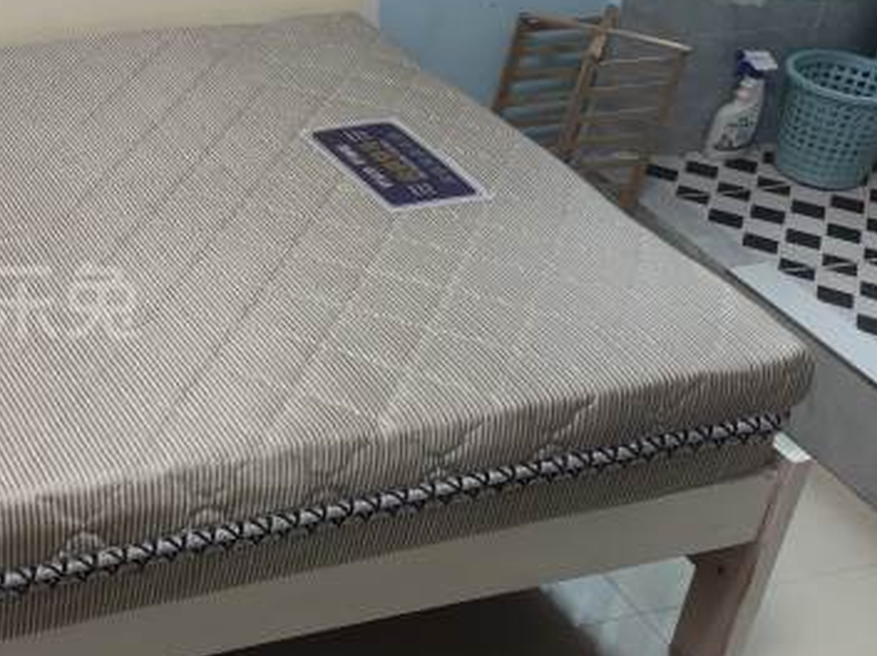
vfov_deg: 24.7
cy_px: 276
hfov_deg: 29.8
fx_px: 1493
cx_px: -57
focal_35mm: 59
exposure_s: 1/100
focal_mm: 5.58
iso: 280
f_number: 1.6
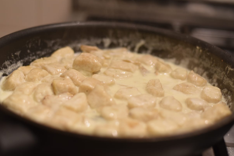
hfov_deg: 37.5
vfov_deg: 25.5
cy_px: 80
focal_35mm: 53
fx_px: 345
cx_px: 118
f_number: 2.5
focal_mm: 50
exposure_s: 1/60
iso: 800
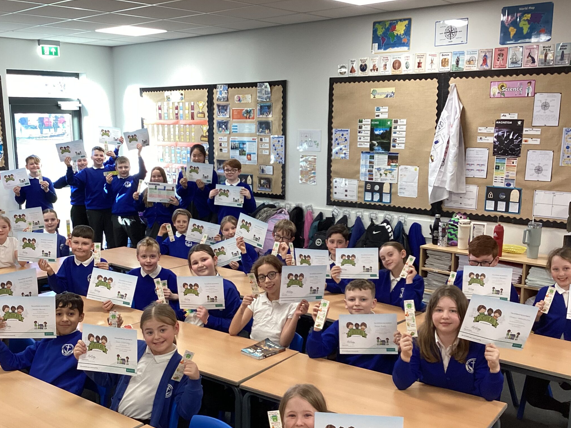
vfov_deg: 36.7
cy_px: 257
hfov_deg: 47.8
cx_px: 249
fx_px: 643
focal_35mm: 39
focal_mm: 3.3
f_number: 2.4
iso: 125
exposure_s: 1/50
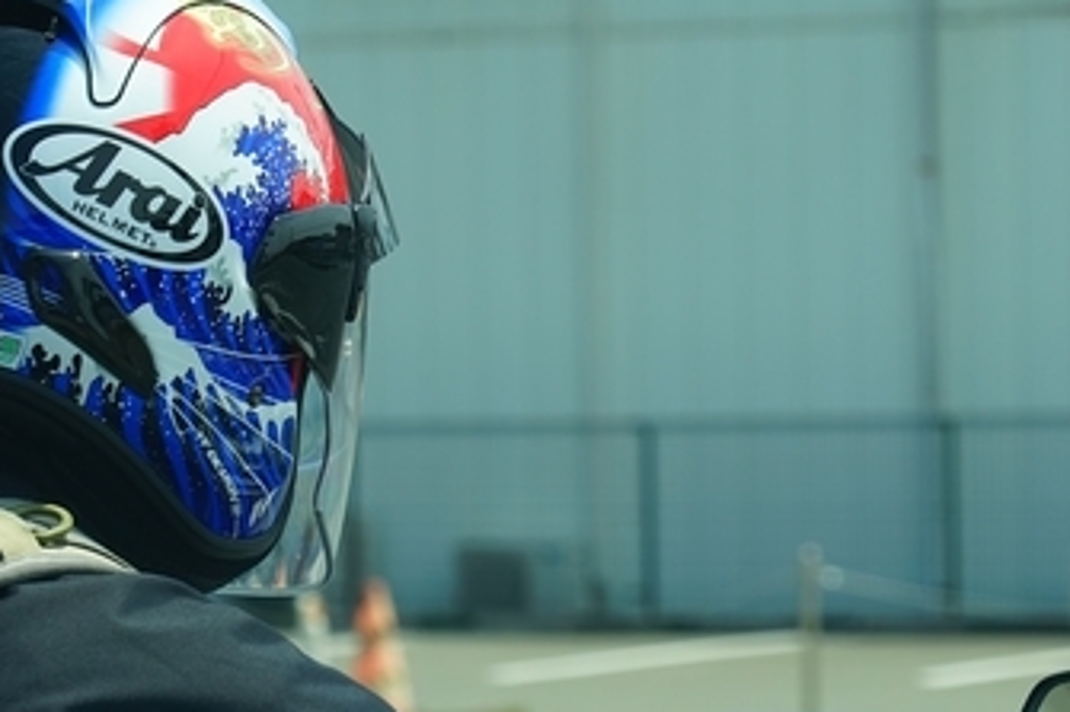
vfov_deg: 5.5
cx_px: 725
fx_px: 7456
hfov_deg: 8.2
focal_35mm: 251
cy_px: 648
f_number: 8
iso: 100
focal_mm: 105
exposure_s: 1/200
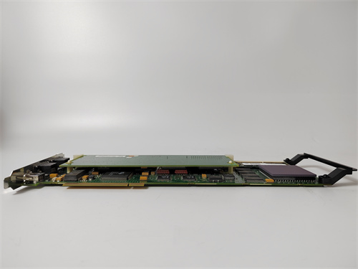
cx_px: 179
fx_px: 238
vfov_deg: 58.9
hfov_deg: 73.9
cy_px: 134
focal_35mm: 23
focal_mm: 5.52
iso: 369
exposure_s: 1/100
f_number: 1.9
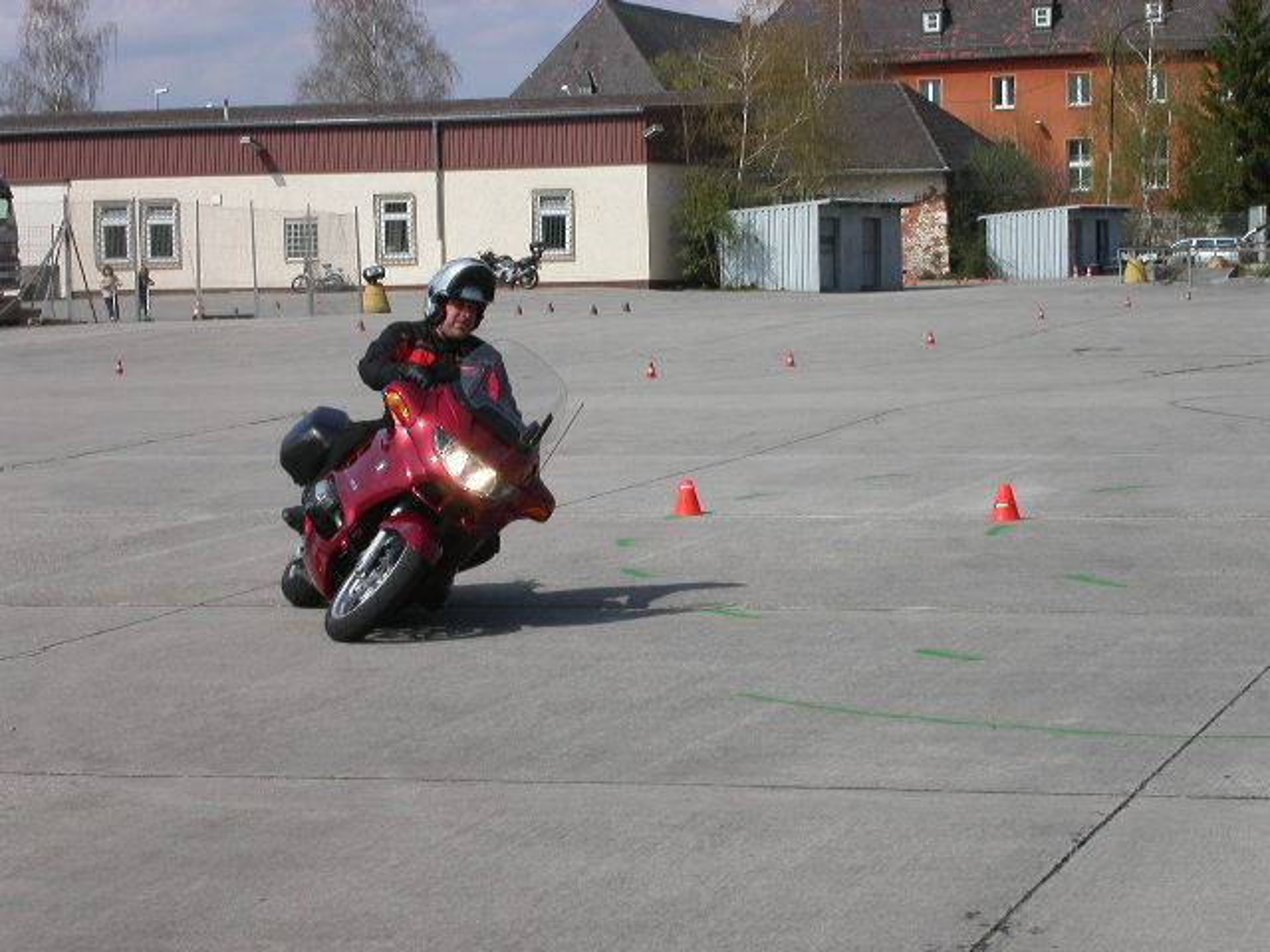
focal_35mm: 114
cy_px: 476
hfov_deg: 17.3
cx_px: 635
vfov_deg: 13.0
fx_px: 4182
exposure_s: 1/500
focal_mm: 23.4
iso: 100
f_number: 8
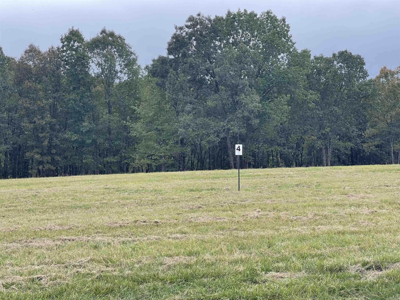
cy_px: 150
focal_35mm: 64
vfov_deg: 22.9
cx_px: 200
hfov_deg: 30.3
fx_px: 740
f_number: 2.2
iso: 20
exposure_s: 1/214
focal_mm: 7.5
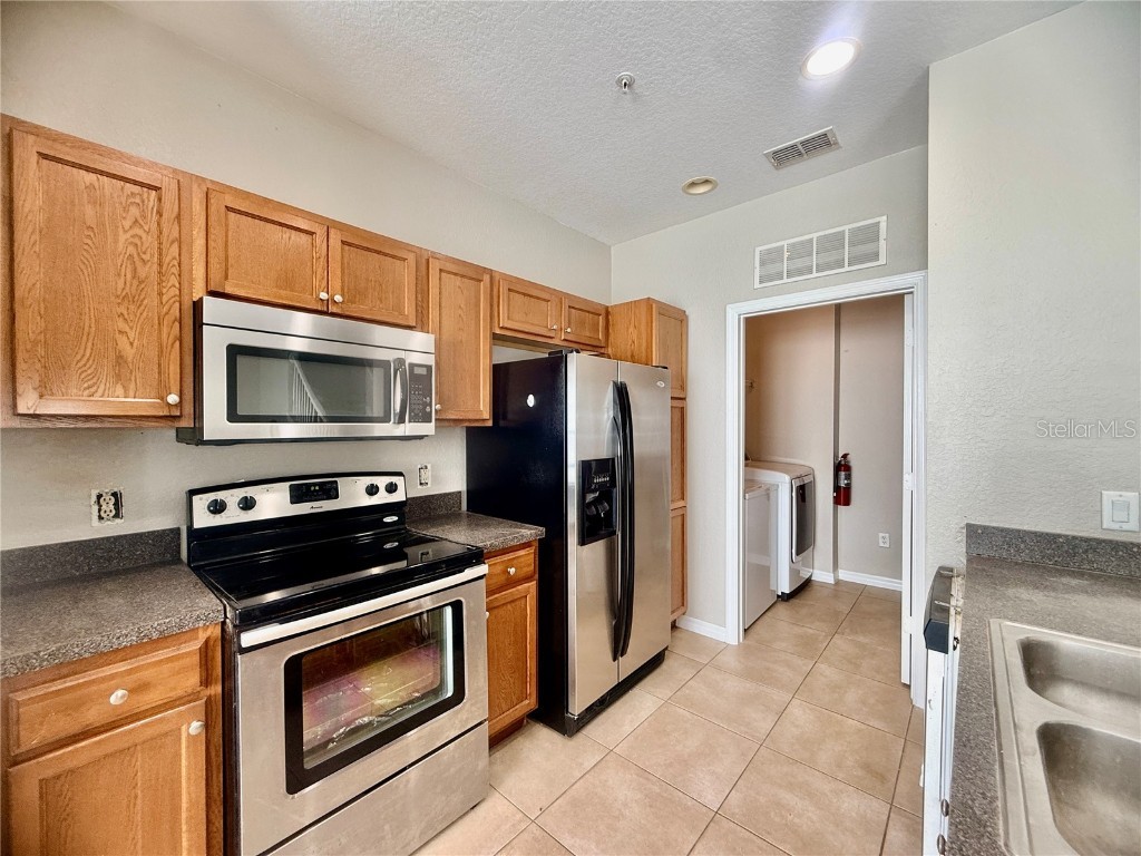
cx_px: 570
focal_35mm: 14
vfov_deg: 85.7
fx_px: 461
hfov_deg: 102.1
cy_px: 428
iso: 64
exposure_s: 1/30
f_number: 2.2
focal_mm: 2.22
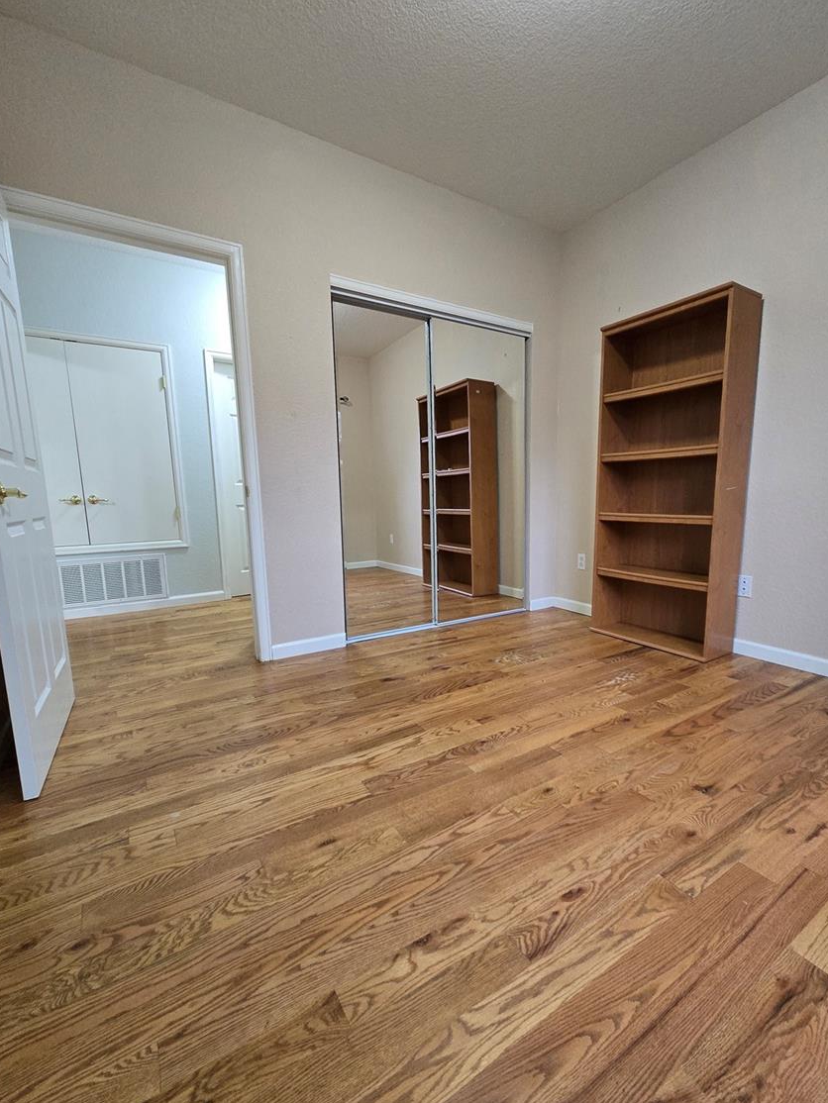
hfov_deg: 85.6
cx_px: 439
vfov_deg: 102.0
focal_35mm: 14
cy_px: 561
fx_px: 446
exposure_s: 1/60
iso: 640
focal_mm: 2.2
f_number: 2.2
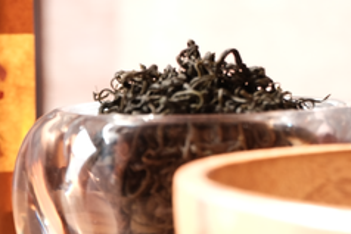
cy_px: 155
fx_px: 1844
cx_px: -58
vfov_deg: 7.3
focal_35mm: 189
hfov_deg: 10.7
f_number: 3.6
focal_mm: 30
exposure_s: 1/105
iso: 250
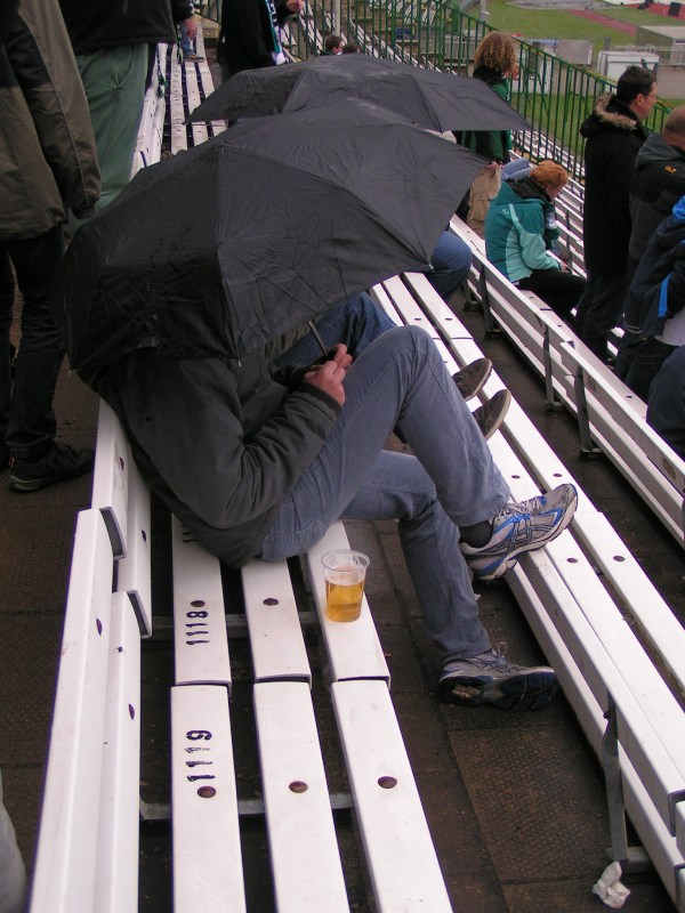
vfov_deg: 45.8
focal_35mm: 41
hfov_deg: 35.1
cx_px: 342
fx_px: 1082
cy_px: 456
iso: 50
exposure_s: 1/200
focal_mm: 6.3
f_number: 2.8
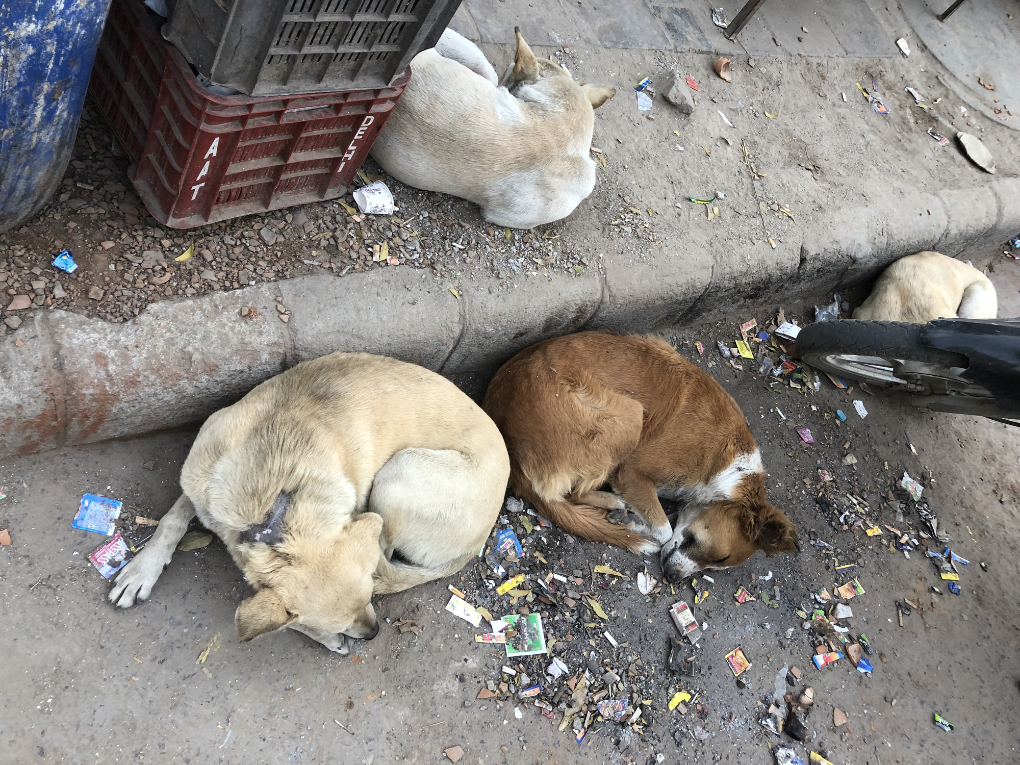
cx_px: 510
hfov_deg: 63.4
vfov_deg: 49.7
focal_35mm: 28
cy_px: 382
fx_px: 825
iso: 20
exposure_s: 1/40
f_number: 1.8
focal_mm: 3.99
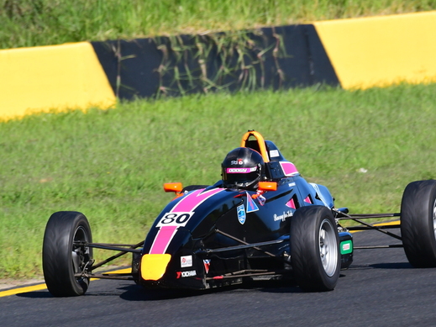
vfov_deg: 1.3
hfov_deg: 1.8
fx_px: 14003
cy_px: 193
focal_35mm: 1112
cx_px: 316
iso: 500
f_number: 11
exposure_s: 1/640
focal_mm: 500
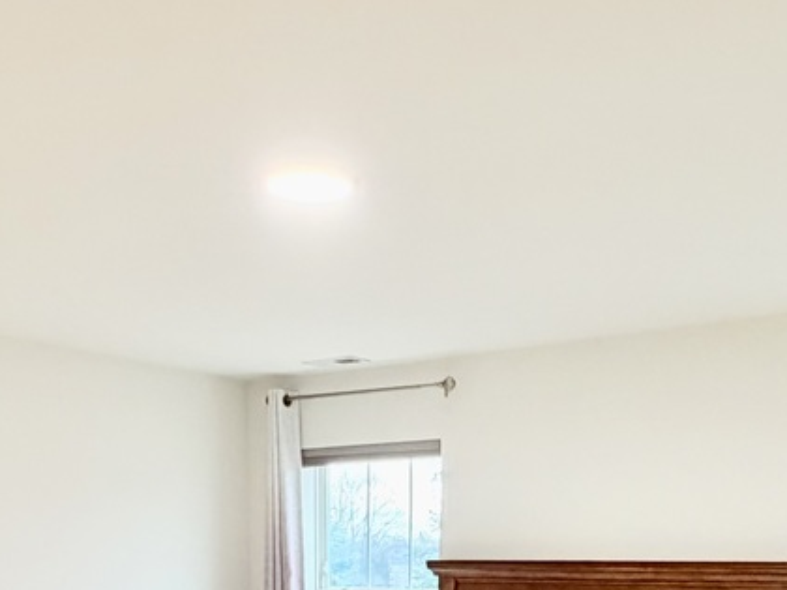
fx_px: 1091
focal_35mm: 48
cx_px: 388
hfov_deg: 39.7
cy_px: 770
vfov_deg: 25.9
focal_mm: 2.22
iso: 320
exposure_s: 1/60
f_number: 2.2
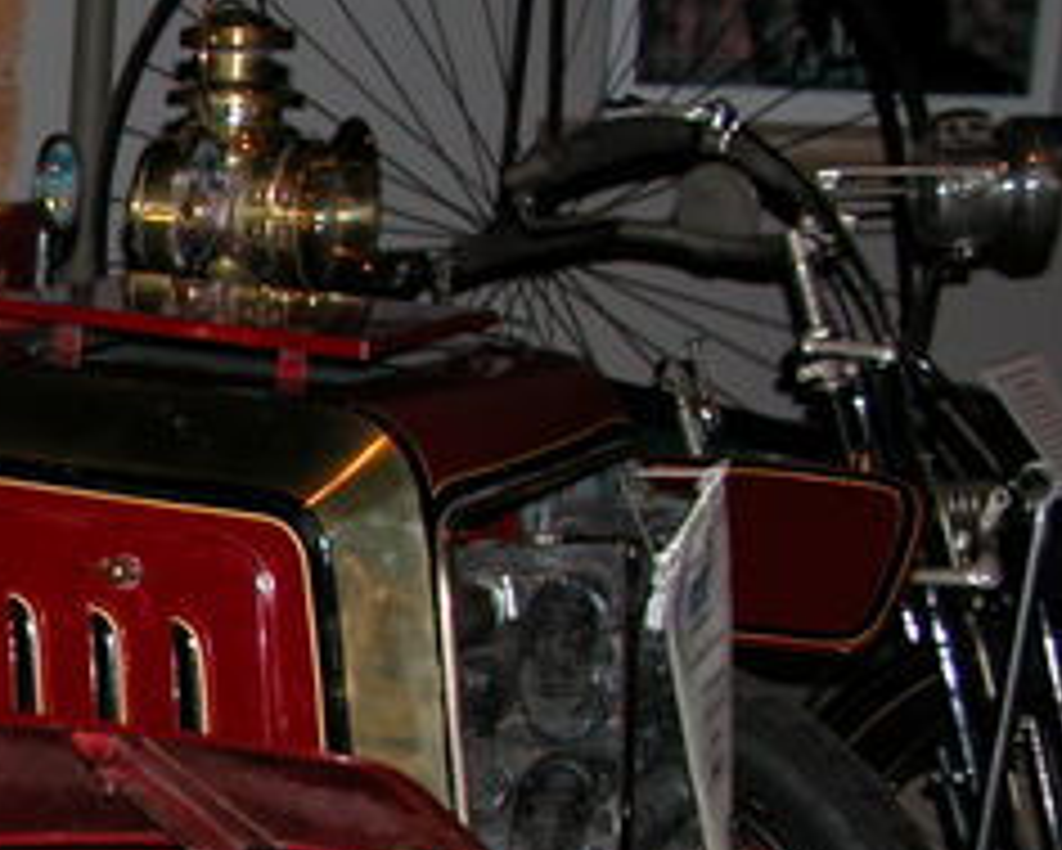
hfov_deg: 14.6
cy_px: 648
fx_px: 3742
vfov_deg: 12.9
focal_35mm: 119
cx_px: -720
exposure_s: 1/60
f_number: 2.8
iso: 100
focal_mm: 9.2
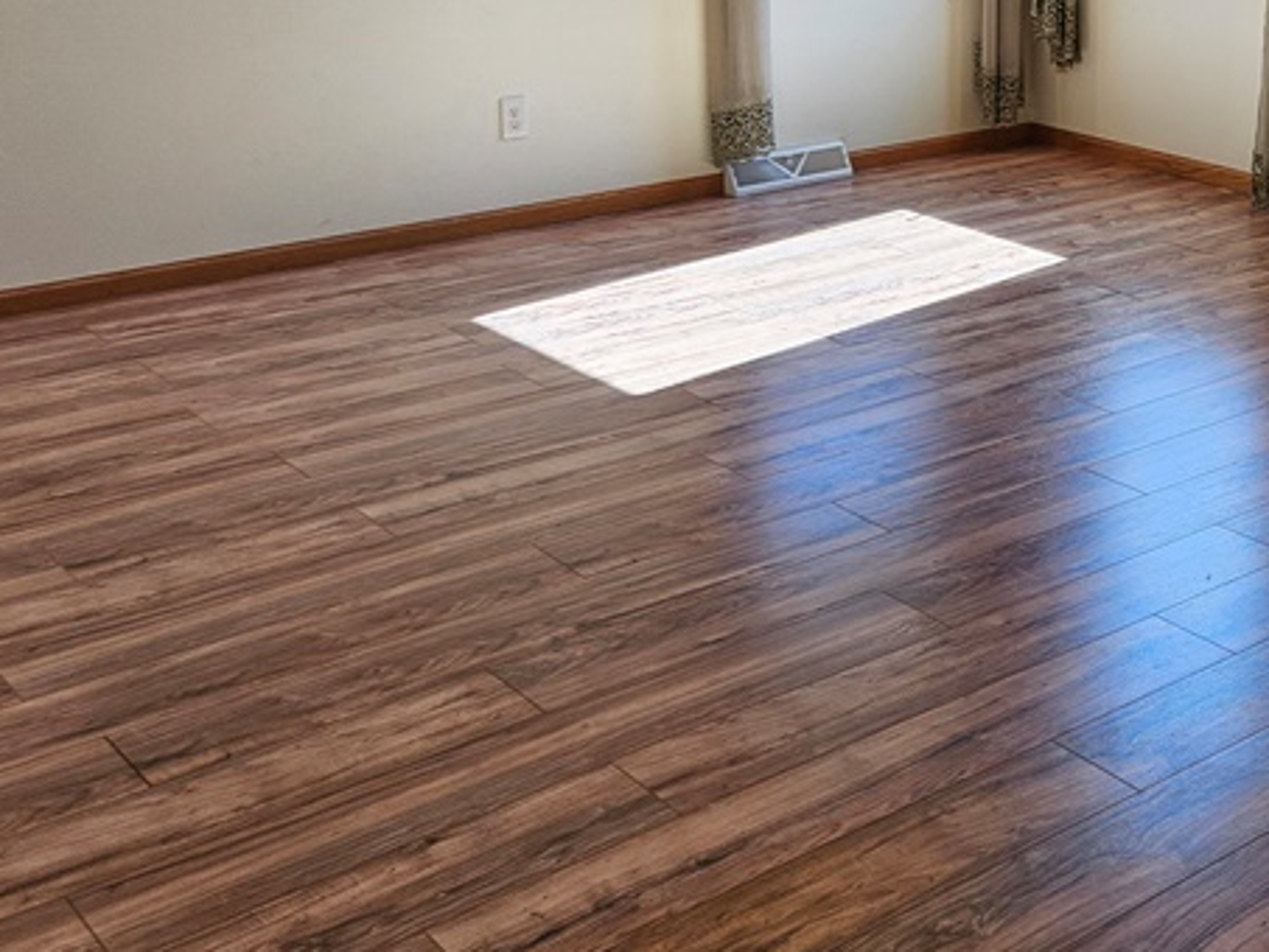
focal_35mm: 52
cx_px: 1146
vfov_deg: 27.4
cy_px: 168
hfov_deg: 34.7
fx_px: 1907
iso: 80
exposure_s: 1/120
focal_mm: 5.4
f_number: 1.8
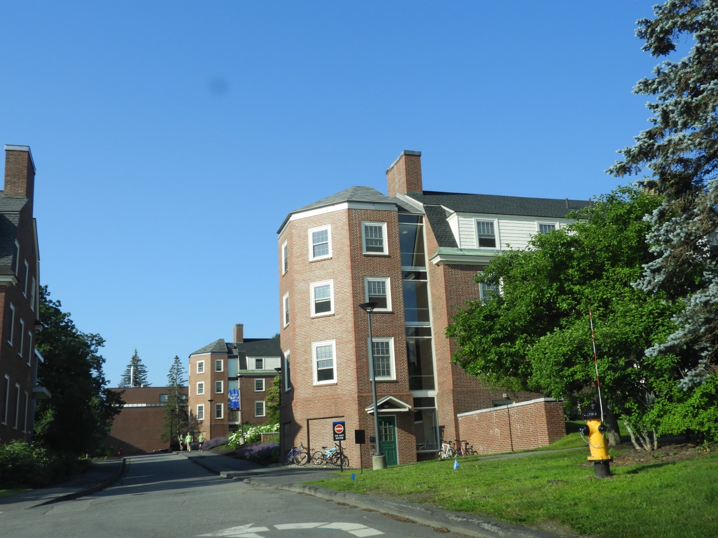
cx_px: 359
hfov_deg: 52.6
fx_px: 726
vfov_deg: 40.7
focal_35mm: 35
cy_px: 269
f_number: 3.8
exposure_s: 1/640
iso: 100
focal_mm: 6.3
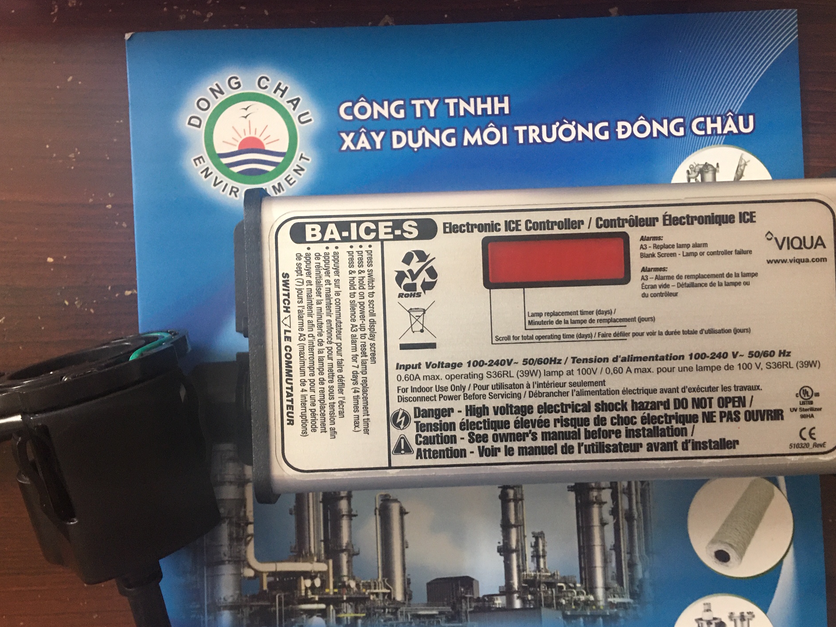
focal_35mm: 31
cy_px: 318
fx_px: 749
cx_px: 415
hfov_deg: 58.4
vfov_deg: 45.4
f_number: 2.2
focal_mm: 4.15
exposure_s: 1/10
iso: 100
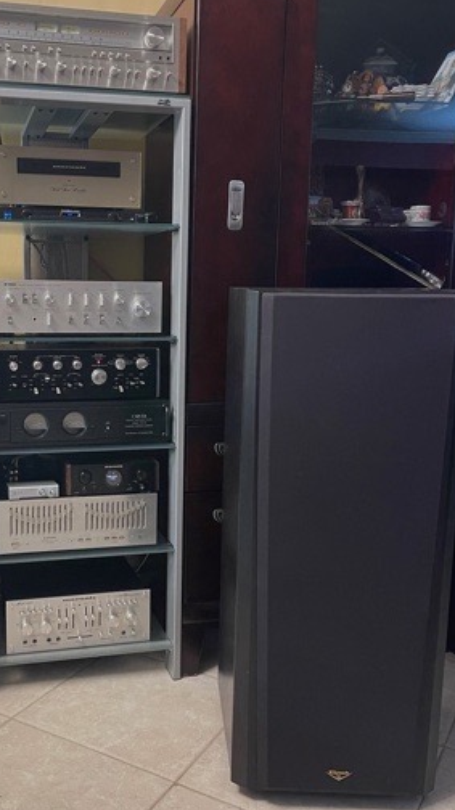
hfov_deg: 32.3
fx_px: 773
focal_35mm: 36
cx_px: 129
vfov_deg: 55.3
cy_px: 403
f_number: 1.6
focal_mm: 5.1
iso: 500
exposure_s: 1/30
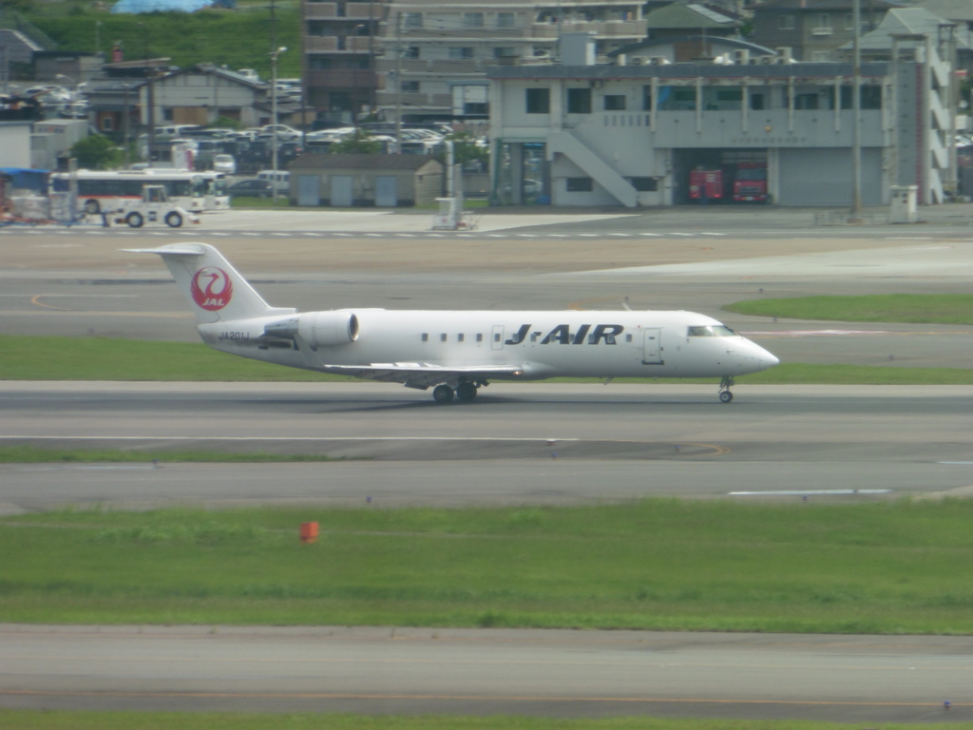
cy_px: 365
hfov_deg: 4.1
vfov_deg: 3.1
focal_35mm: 480
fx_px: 13492
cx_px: 486
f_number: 6.4
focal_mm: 86
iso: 100
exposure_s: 1/400
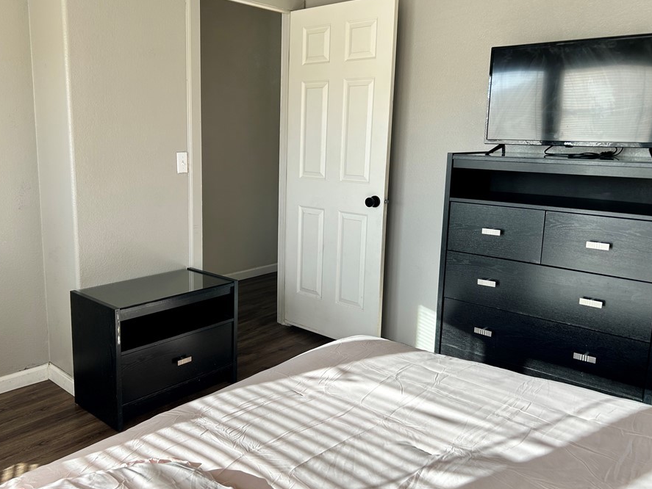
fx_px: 565
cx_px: 283
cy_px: 230
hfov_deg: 59.7
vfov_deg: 46.8
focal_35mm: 30
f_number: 1.5
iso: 40
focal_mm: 5.7
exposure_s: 1/154
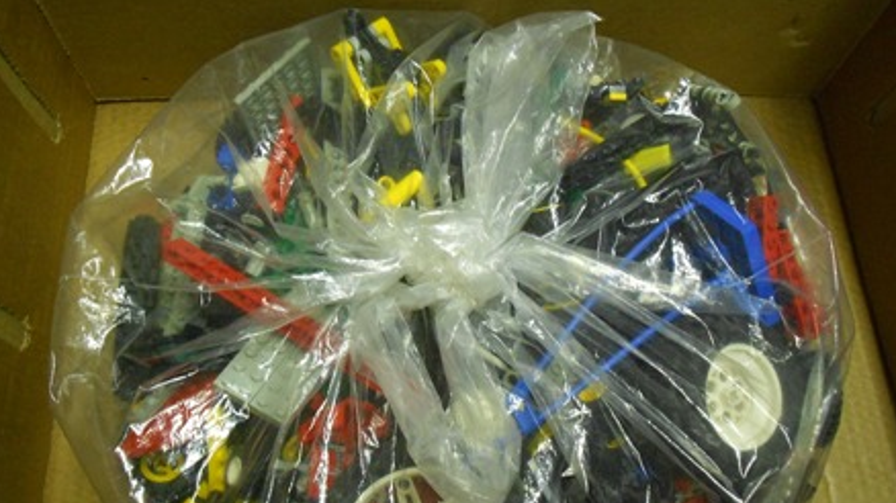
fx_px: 689
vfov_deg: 39.8
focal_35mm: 29
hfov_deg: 66.1
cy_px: 323
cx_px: 446
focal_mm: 4.6
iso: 320
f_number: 3.2
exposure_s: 1/30
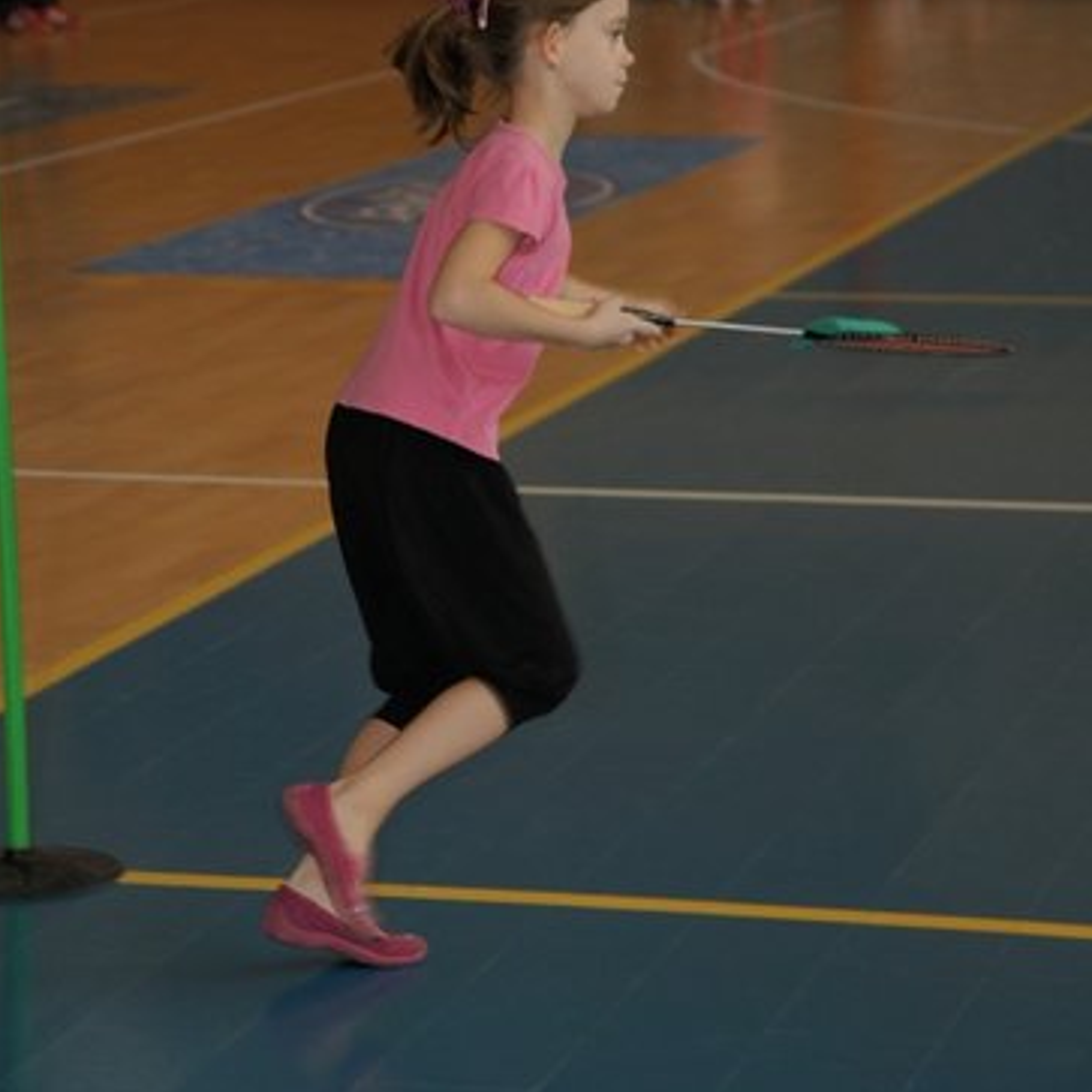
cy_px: 409
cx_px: 544
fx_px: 4818
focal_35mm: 135
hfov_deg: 12.9
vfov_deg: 12.9
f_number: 4
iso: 400
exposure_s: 1/160
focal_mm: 70
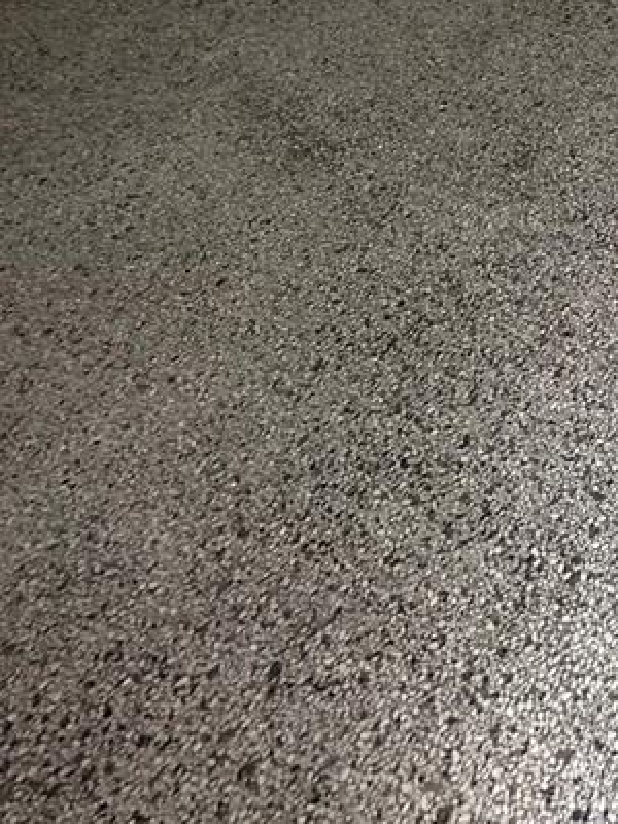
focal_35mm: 42
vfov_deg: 32.8
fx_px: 1000
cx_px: 908
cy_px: -258
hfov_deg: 26.1
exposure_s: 1/120
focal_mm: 2.22
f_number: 2.2
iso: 80
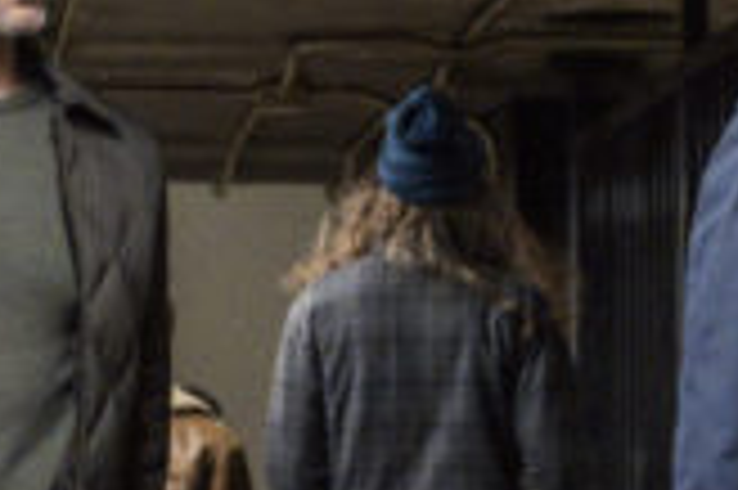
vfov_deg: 6.5
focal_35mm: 212
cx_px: 198
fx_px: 4342
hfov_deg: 9.7
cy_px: 463
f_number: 2.8
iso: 4000
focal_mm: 39
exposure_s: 1/800
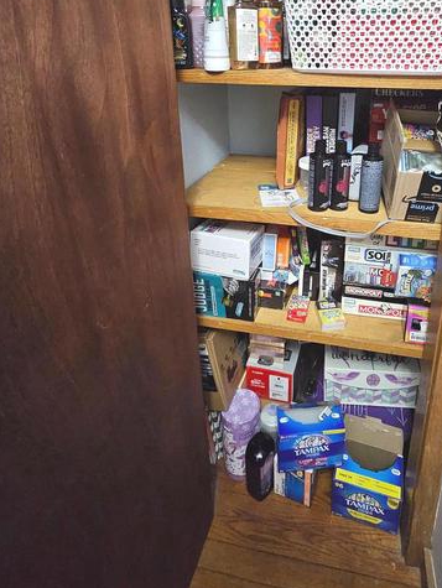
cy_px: 178
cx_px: 292
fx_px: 357
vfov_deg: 75.5
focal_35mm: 21
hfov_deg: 62.1
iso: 800
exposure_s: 1/24
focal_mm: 1.74
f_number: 2.2
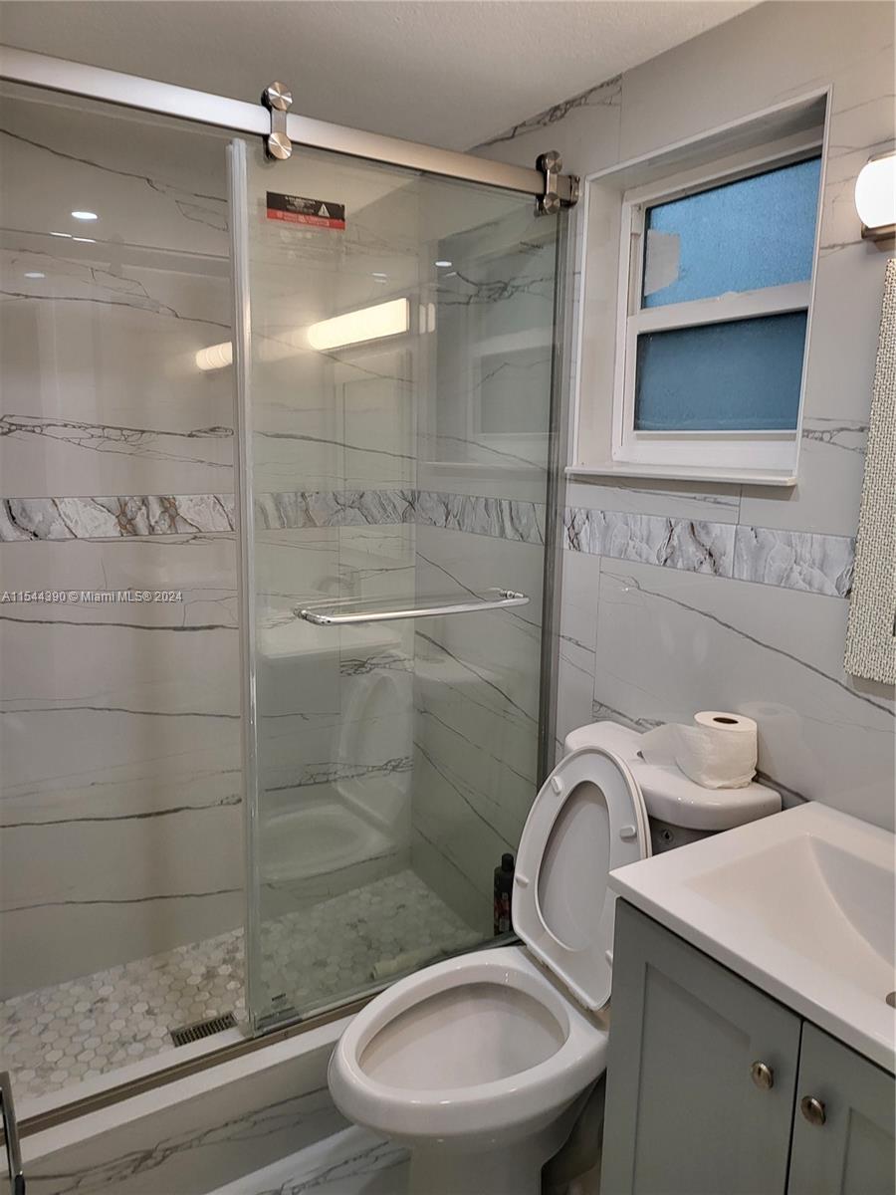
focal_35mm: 24
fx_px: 828
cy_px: 598
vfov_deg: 71.6
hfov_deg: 56.8
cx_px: 448
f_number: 1.8
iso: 100
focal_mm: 5
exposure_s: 1/120
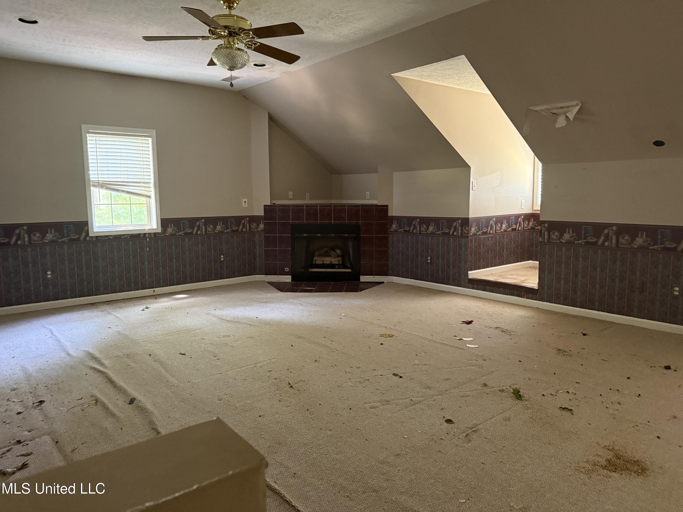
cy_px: 256
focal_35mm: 24
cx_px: 342
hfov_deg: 71.6
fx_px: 474
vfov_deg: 56.8
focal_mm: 6.76
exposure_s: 1/40
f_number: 1.78
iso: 1000
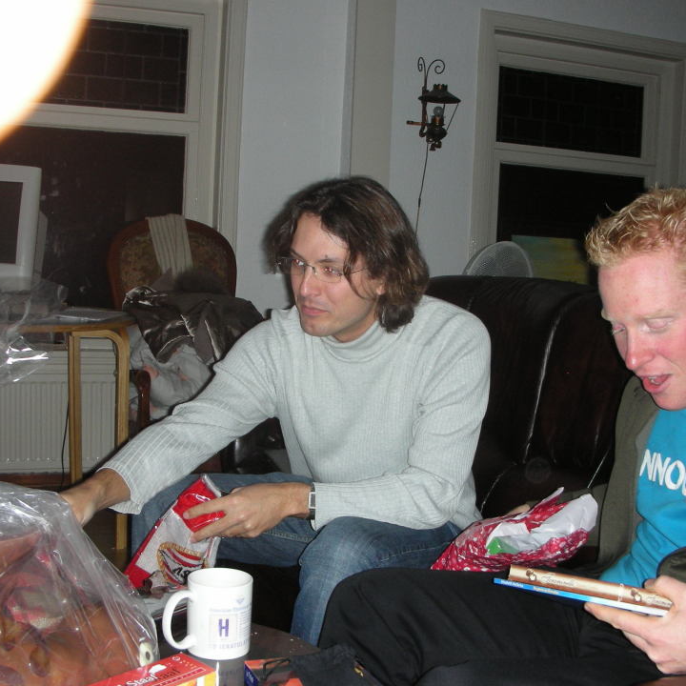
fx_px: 987
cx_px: 335
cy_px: 358
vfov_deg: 38.3
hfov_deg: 38.3
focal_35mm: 44
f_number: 3
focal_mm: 5.8
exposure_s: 1/60.1
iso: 101
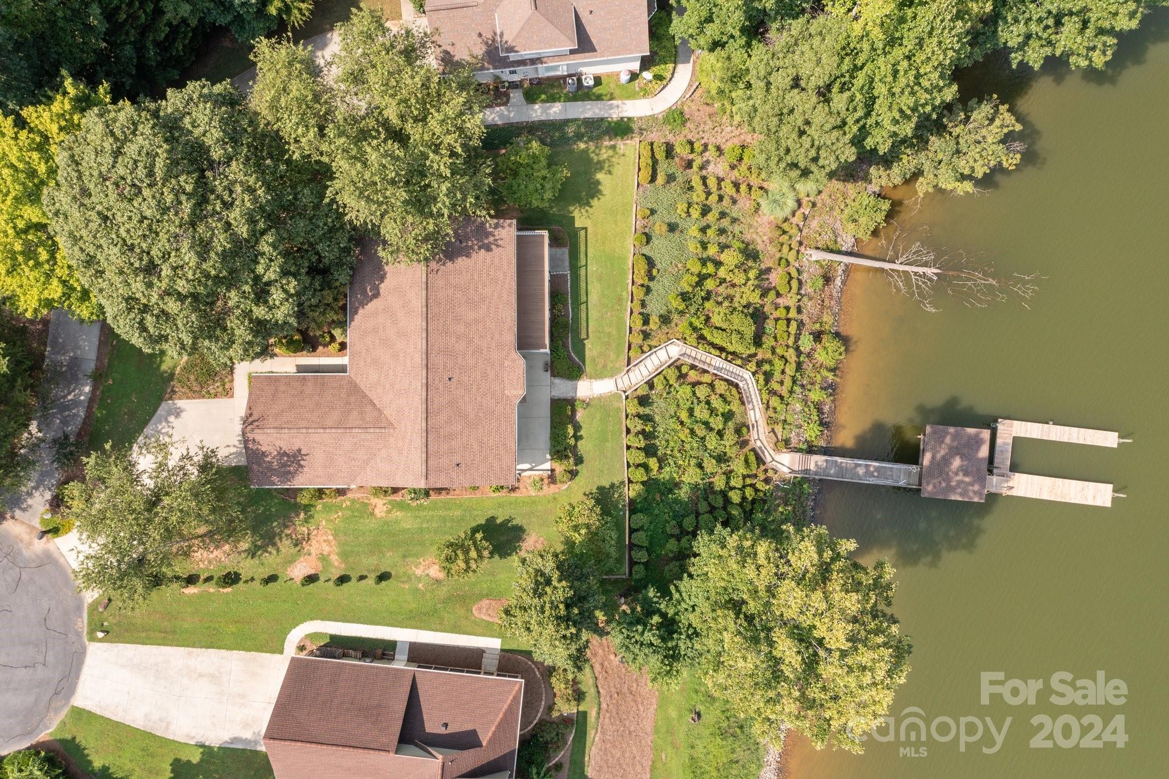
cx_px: 584
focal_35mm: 28
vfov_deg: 46.4
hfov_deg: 65.5
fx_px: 909
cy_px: 390
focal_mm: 10.26
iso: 100
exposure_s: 1/240
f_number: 5
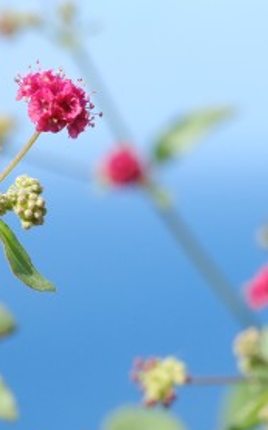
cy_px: 144
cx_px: 56
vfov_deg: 7.6
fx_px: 3215
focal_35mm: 275
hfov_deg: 4.8
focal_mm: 55
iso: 400
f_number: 8
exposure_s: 1/500
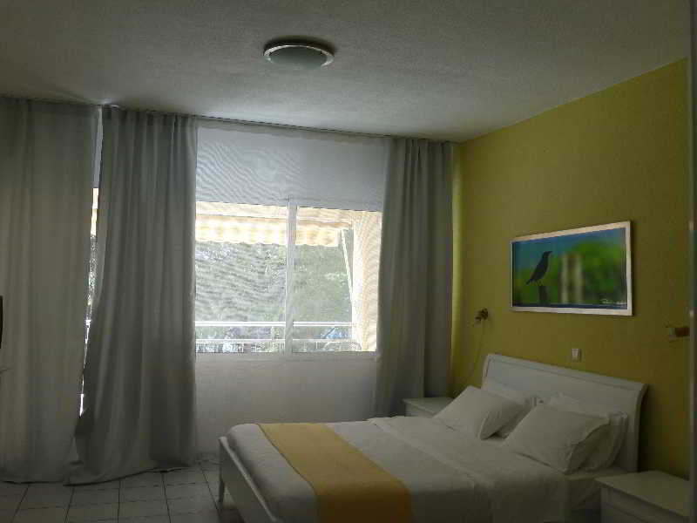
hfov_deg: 58.4
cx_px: 348
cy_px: 262
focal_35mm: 31
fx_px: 624
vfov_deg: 45.4
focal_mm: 5.4
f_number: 3.6
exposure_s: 1/60
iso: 100
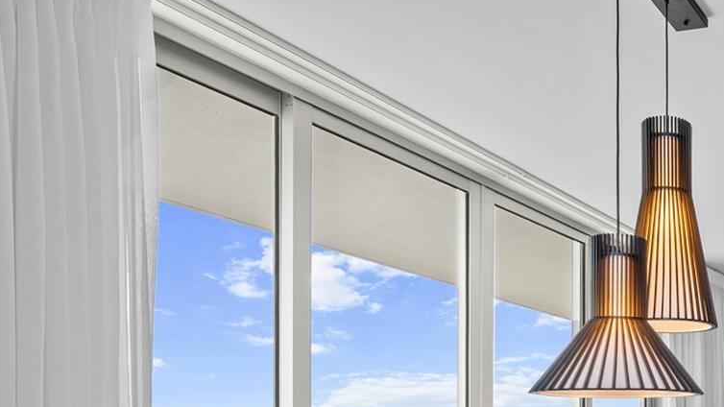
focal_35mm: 40
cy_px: 469
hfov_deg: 42.2
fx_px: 768
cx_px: 754
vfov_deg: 26.8
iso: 100
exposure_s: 1/15
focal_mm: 12
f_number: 7.1
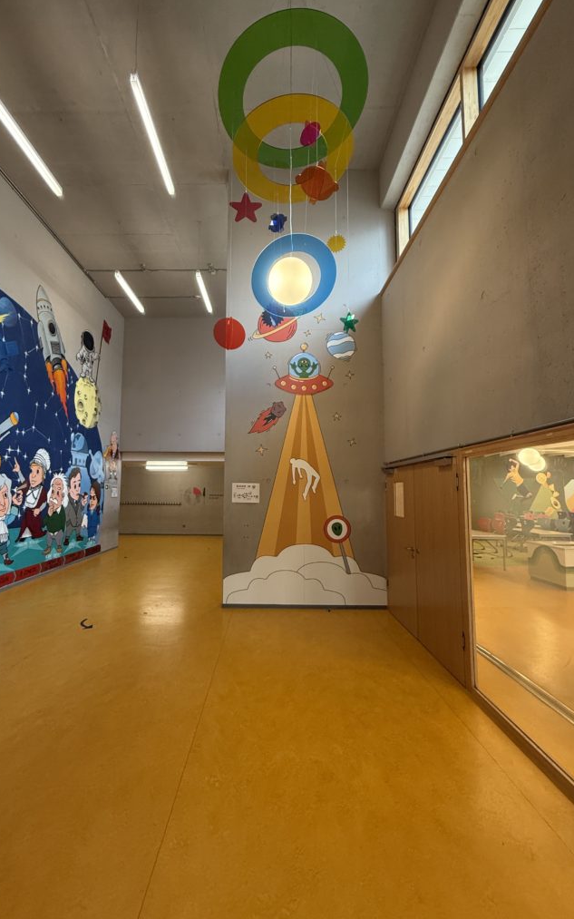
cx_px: 262
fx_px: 375
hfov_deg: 74.6
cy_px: 462
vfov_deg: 101.5
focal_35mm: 15
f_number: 2.2
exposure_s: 1/100
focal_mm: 2.22
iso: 400
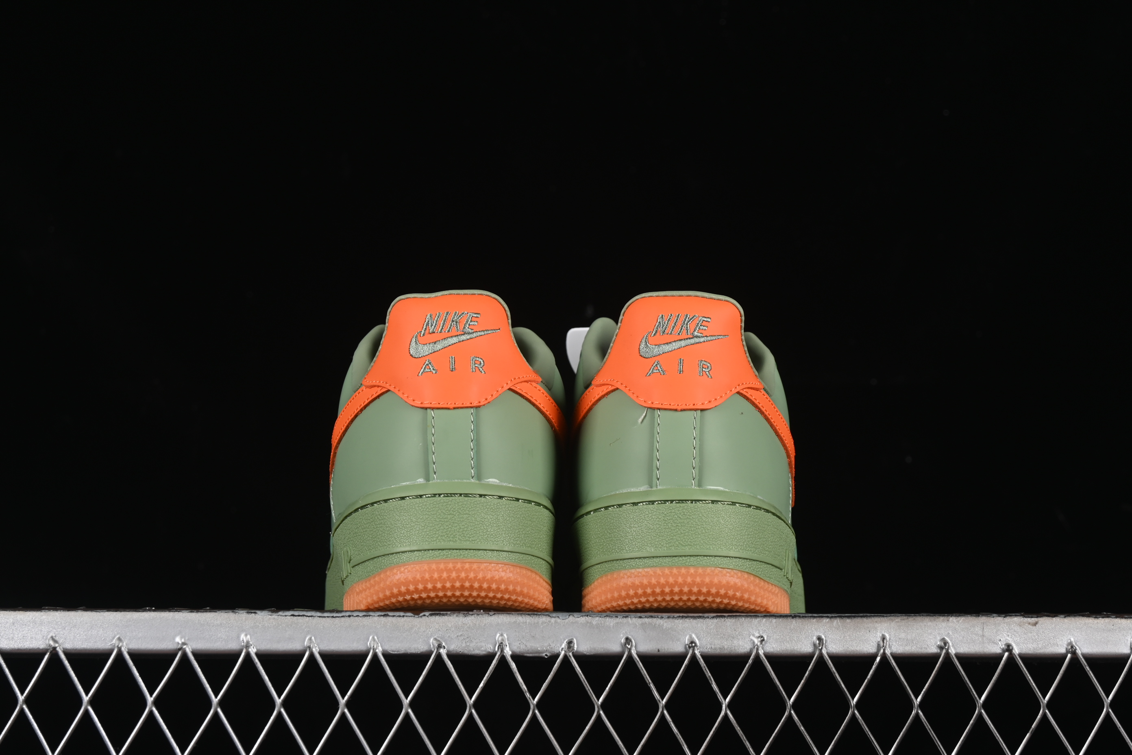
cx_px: 566
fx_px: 2358
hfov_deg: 27.0
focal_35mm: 75
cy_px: 378
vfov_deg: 18.2
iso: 160
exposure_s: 1/80
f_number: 8
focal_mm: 50
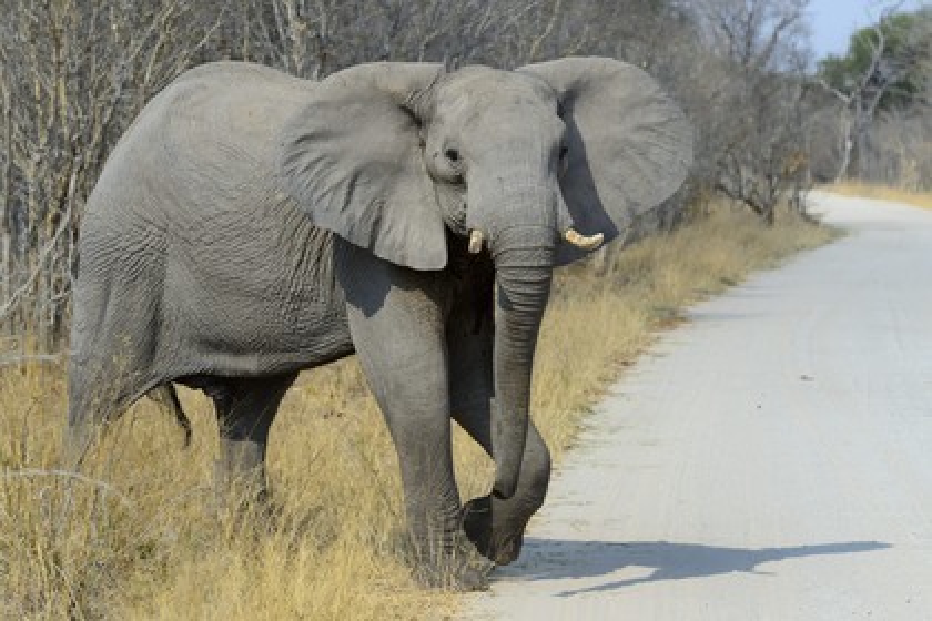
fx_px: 5177
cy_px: 310
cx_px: 466
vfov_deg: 6.9
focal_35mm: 200
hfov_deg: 10.3
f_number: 10
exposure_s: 1/640
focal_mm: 200
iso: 400
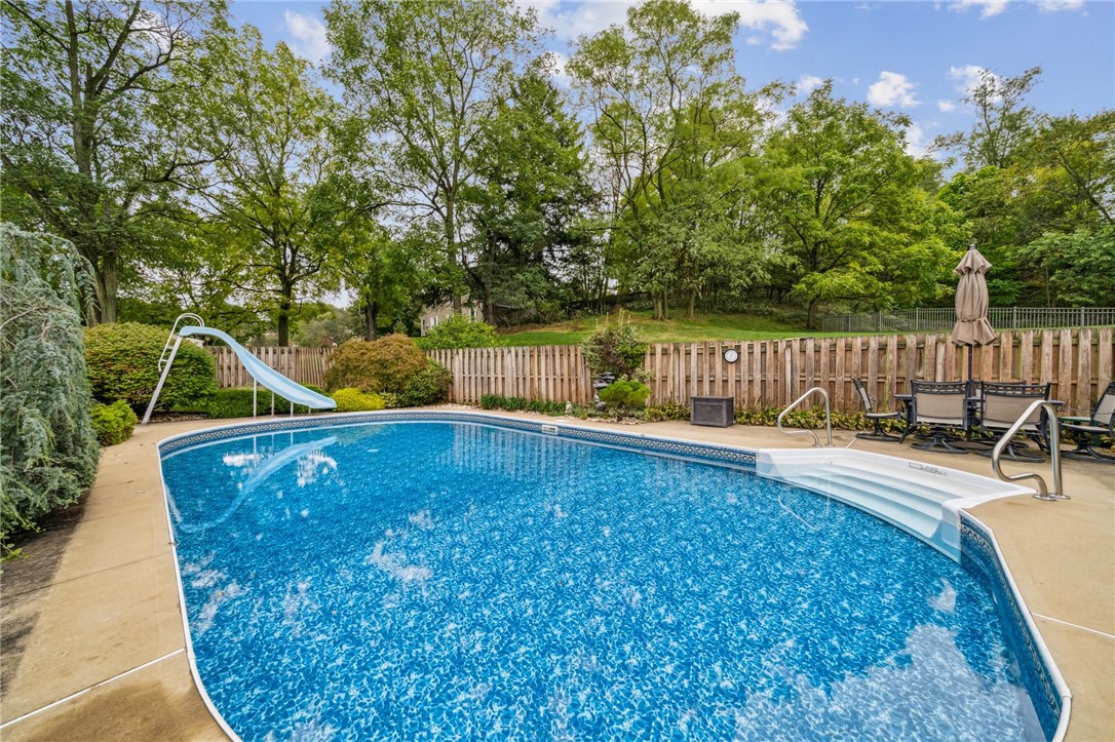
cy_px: 371
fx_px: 371
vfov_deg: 89.9
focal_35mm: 12
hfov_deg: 112.6
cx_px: 558
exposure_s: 1/15
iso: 50
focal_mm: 12
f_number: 11
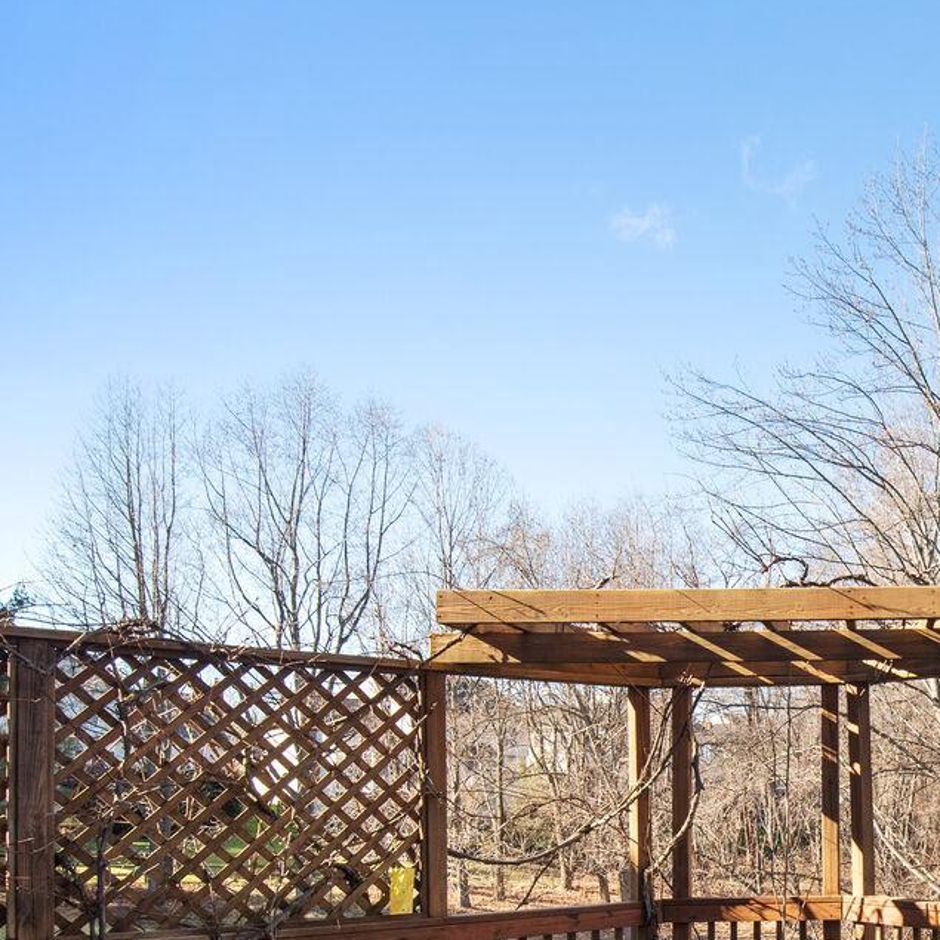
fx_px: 1137
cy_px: 823
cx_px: 853
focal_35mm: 37
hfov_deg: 41.3
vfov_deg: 41.8
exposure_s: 1/100
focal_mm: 16
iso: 400
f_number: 8
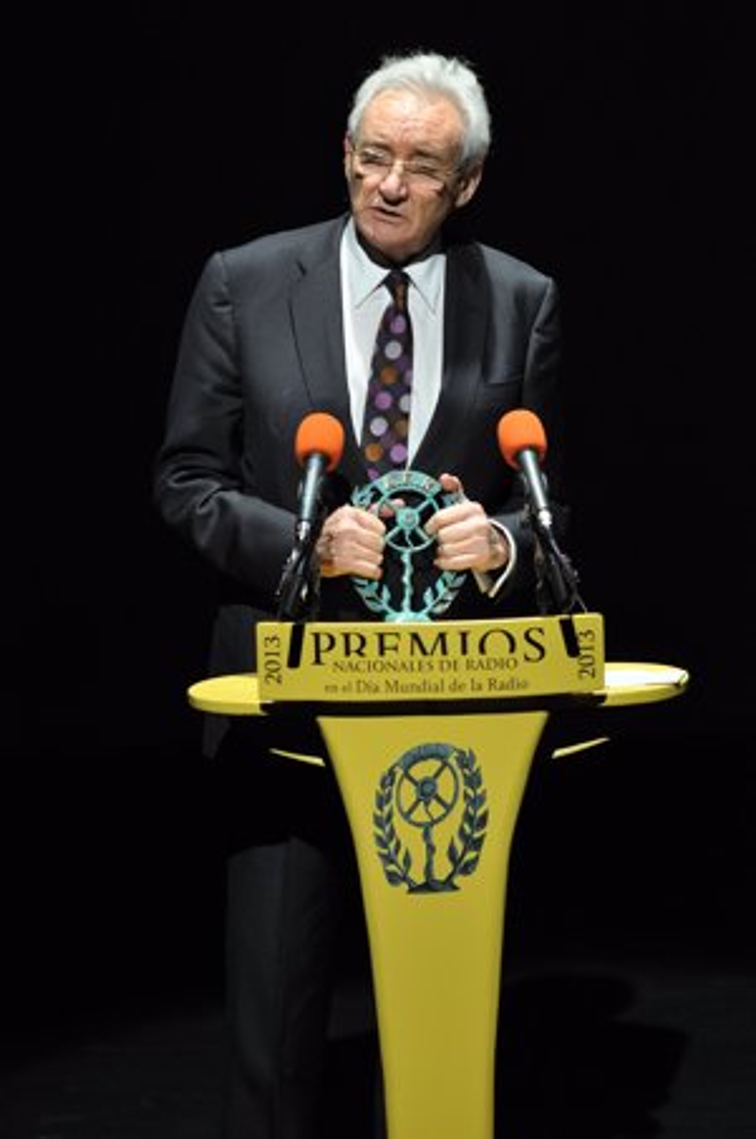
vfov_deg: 4.6
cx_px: 378
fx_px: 14218
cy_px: 570
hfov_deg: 3.0
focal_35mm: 450
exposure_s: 1/200
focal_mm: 300
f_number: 2.8
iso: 1000
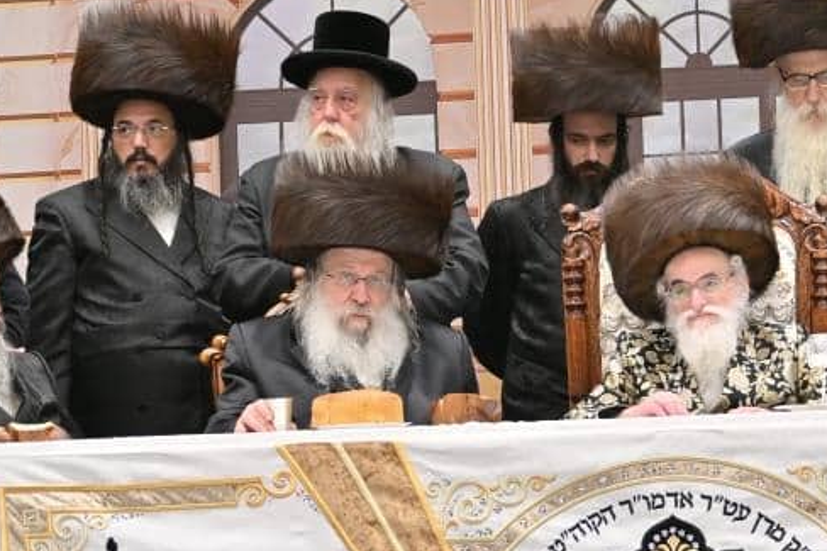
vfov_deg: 4.4
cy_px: 320
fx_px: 7233
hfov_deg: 6.5
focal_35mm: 315
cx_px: 724
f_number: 2.8
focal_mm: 100
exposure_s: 1/320
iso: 250
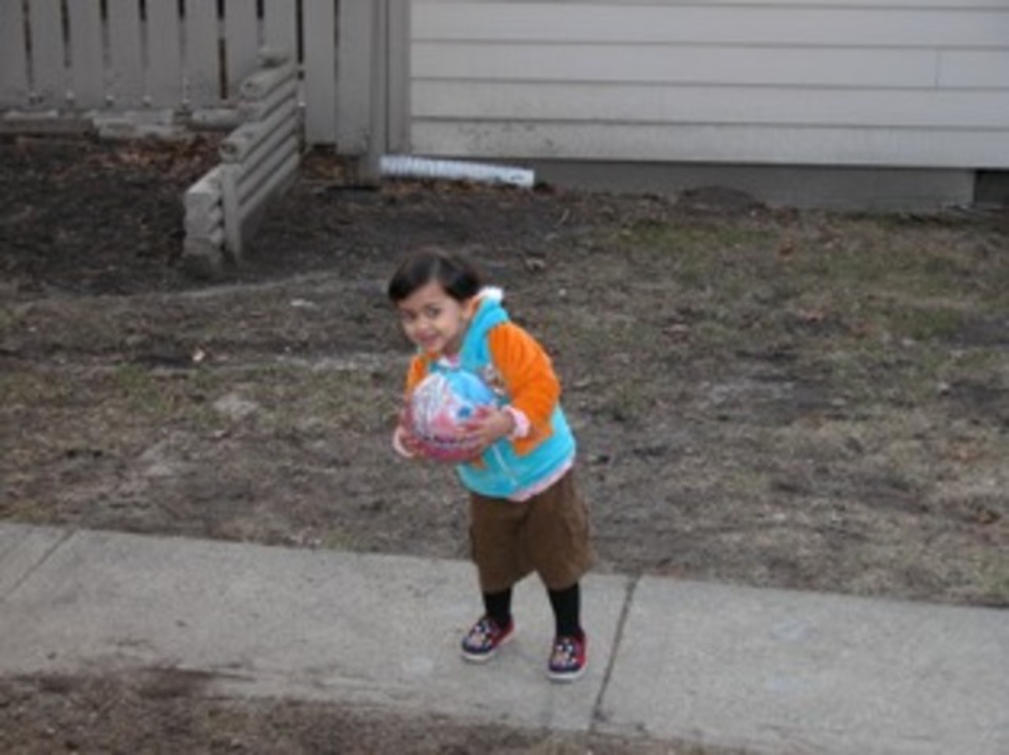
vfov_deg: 21.0
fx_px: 2039
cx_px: 504
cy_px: 378
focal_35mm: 70
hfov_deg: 27.8
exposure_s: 1/60.3
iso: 100
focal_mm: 17.8
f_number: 3.3
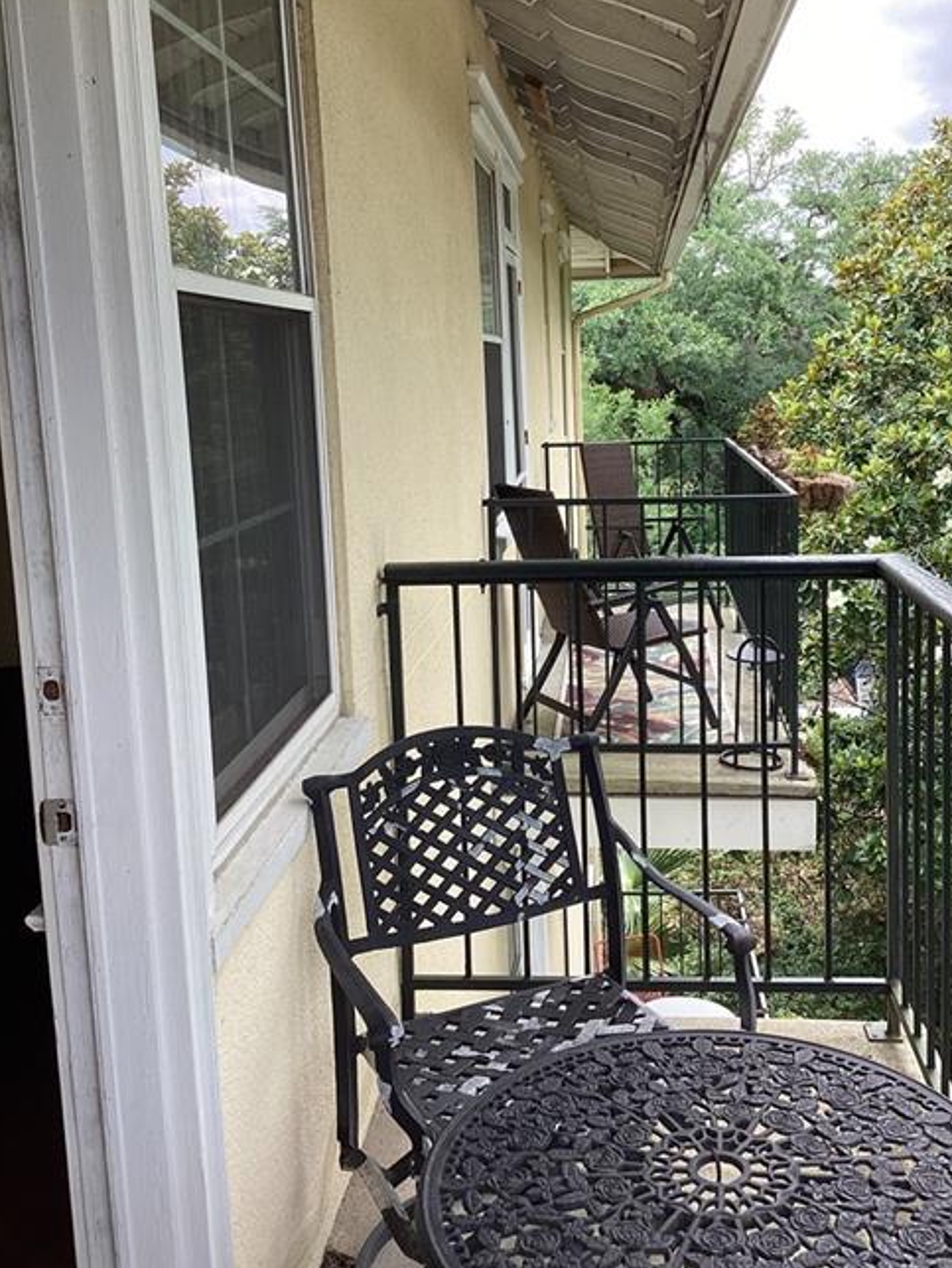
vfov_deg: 50.0
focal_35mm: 37
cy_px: 546
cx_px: 556
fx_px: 1355
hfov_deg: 38.6
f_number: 2.4
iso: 32
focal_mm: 3.3
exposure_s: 1/120
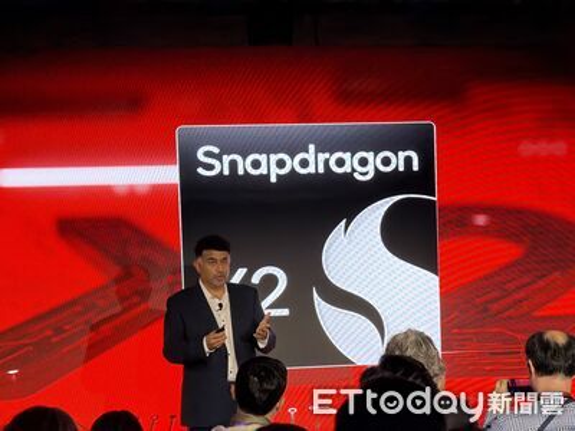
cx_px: 288
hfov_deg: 19.6
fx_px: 1661
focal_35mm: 100
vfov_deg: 14.8
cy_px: 216
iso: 640
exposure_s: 1/120
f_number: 2.8
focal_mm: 16.89
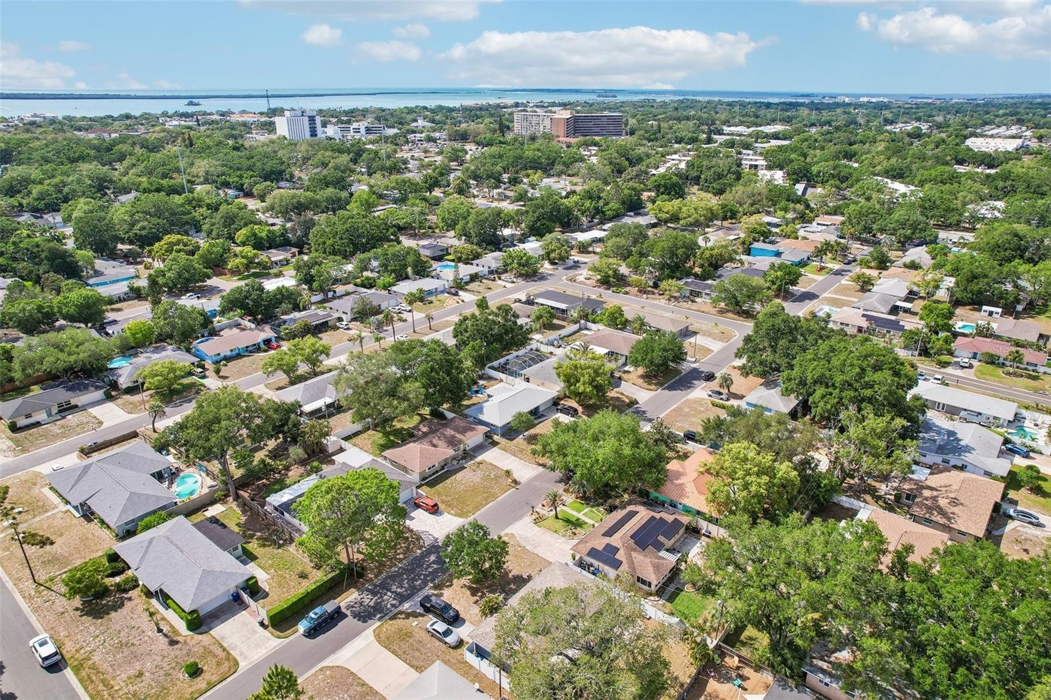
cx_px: 526
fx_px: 642
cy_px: 350
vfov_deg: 57.2
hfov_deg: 78.6
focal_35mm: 22
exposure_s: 1/2000
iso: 150
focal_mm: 8.4
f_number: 2.8
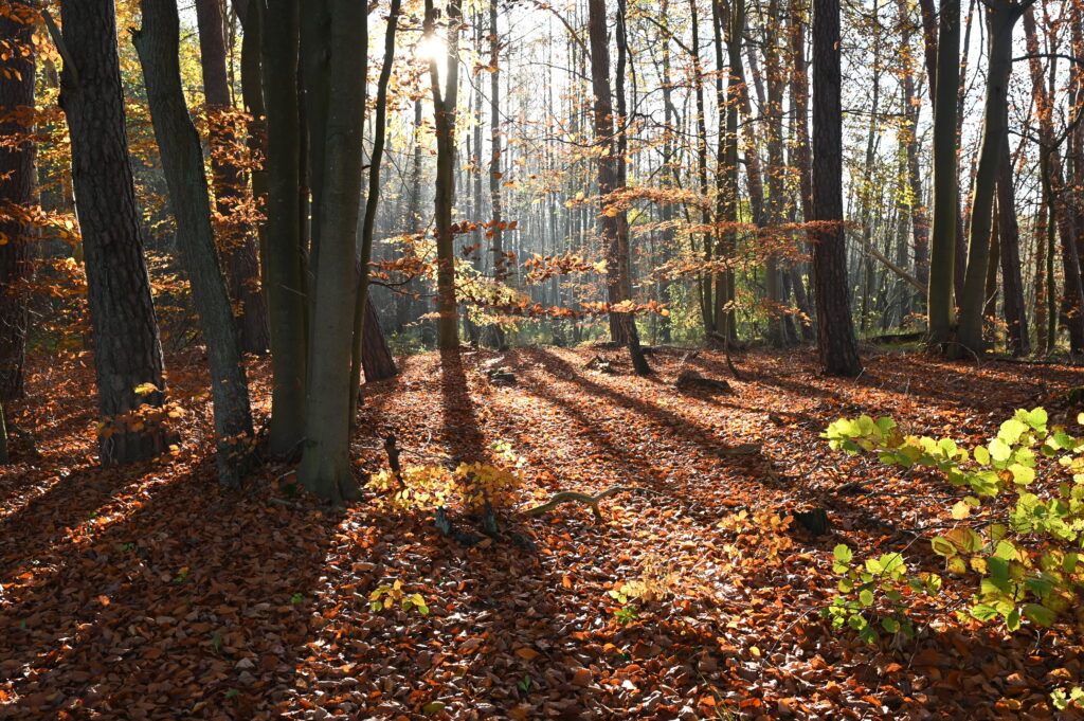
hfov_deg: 62.0
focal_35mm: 30
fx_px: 903
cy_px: 360
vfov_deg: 43.5
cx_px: 542
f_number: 8
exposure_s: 1/200
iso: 1250
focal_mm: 30
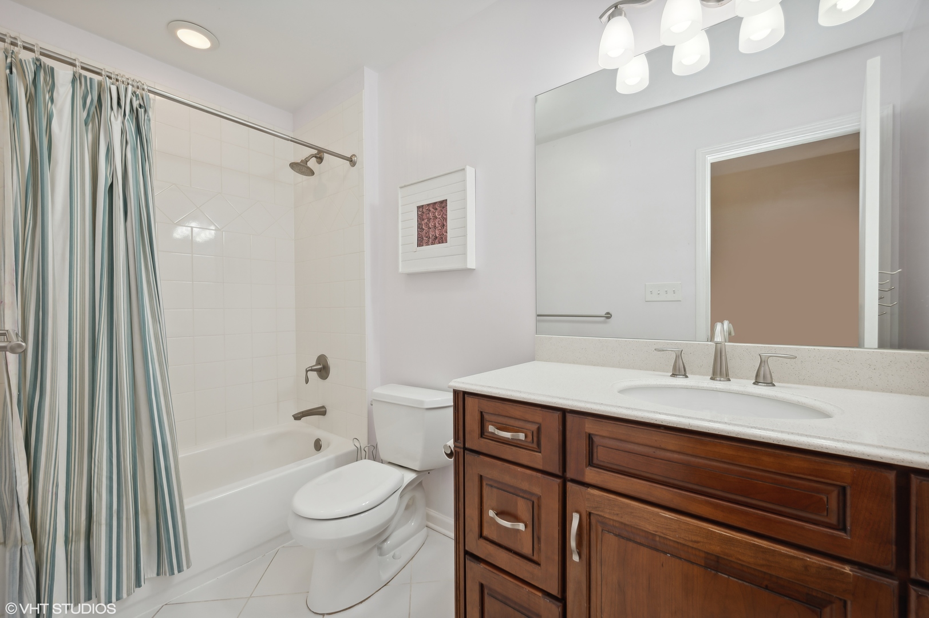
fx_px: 361
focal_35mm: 14
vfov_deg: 81.1
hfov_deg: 104.3
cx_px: 464
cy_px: 309
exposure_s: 1/8
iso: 100
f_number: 9
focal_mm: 14
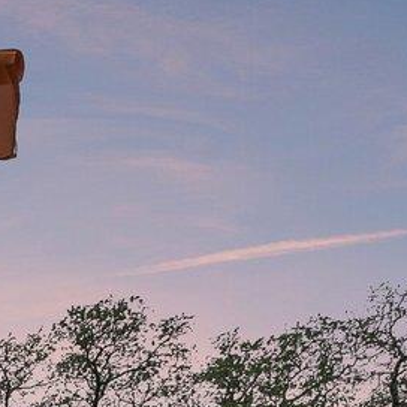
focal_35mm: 96
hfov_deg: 13.6
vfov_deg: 15.4
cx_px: -543
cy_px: 747
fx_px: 1277
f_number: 8
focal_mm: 10
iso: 400
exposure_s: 1/800
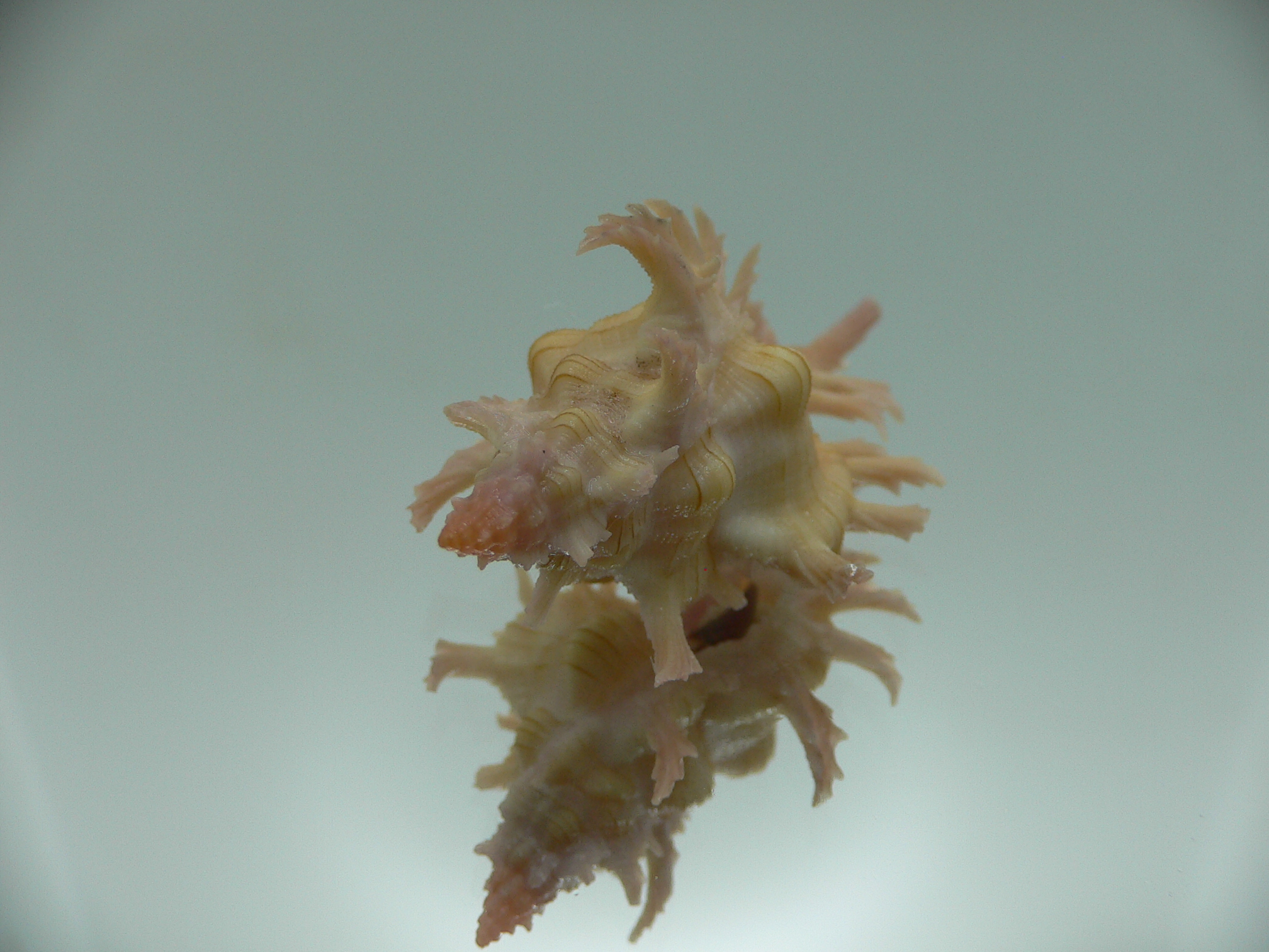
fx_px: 1283
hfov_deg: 52.6
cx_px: 634
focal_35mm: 35
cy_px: 476
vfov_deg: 40.7
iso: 80
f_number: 2.8
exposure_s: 1/100
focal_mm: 4.6
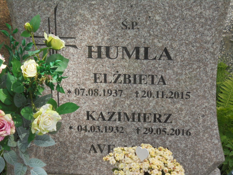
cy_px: 88
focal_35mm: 94
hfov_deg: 20.9
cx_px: 116
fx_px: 633
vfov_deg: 15.7
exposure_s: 1/250
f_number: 4.7
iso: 100
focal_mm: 16.9
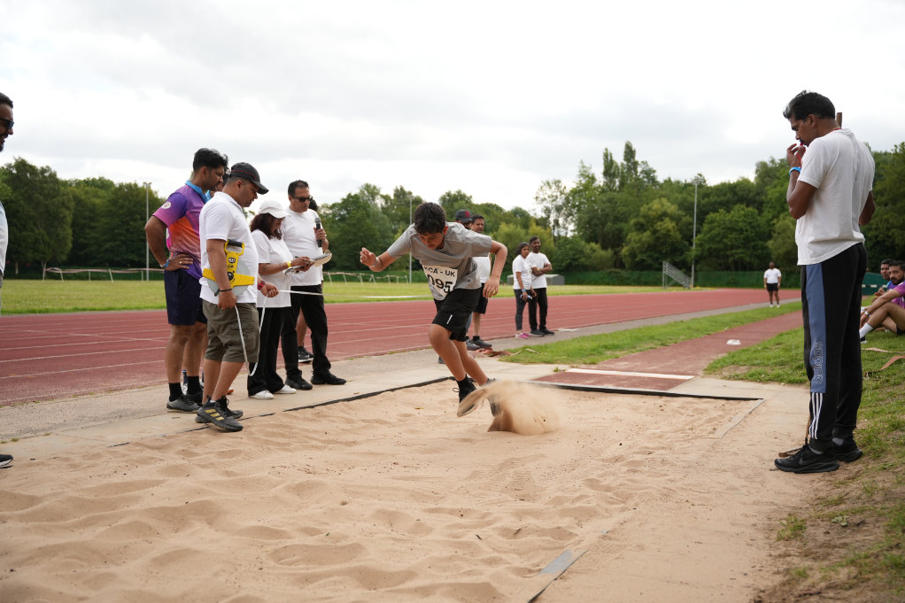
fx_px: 829
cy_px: 302
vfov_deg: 40.0
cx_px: 452
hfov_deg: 57.2
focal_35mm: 33
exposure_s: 1/2000
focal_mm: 33
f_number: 2.8
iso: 250
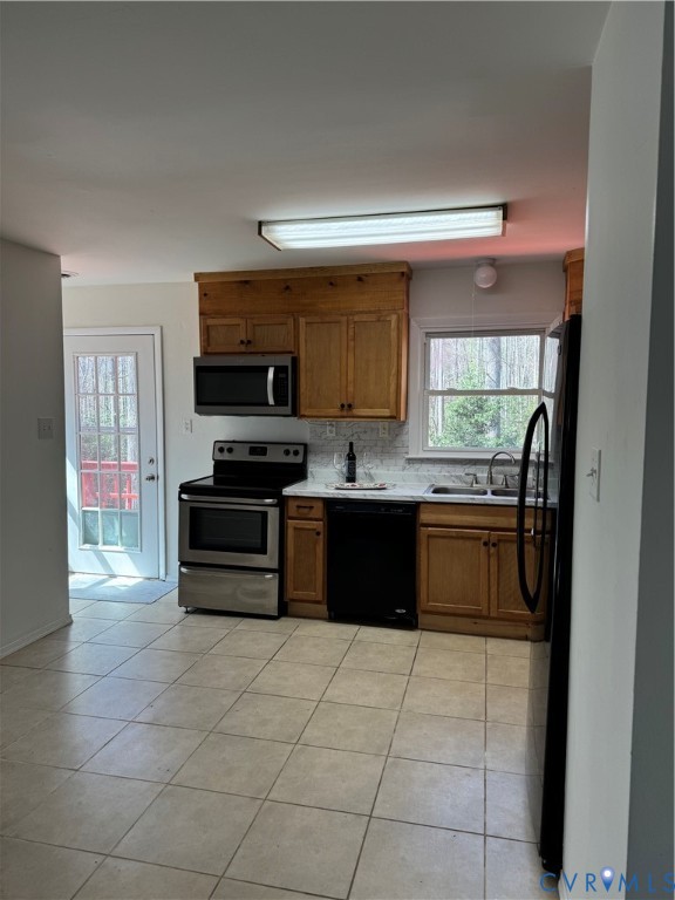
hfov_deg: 56.8
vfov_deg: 71.6
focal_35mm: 24
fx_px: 624
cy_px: 450
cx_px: 338
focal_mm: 6.76
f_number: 1.78
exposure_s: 1/143
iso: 80
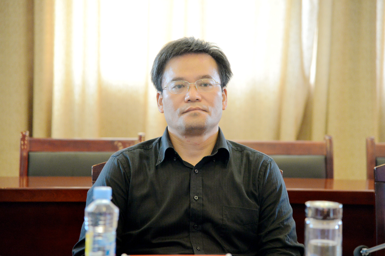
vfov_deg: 11.4
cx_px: 192
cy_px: 128
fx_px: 1283
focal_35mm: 120
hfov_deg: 17.1
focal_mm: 120
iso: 3200
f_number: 4
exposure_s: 1/60
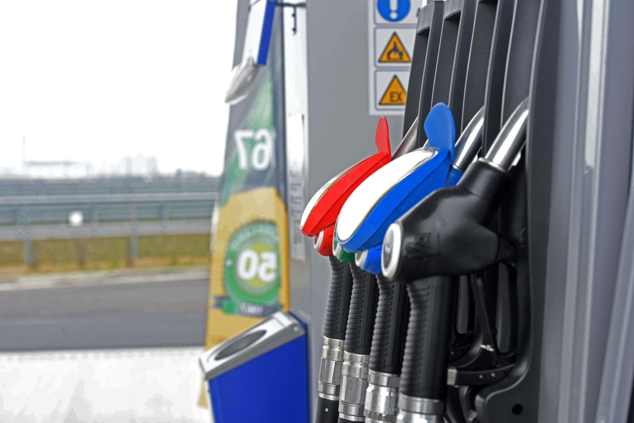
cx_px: 317
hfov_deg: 28.8
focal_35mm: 70
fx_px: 1233
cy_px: 212
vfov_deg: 19.5
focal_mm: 70
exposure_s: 1/320
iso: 1600
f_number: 7.1
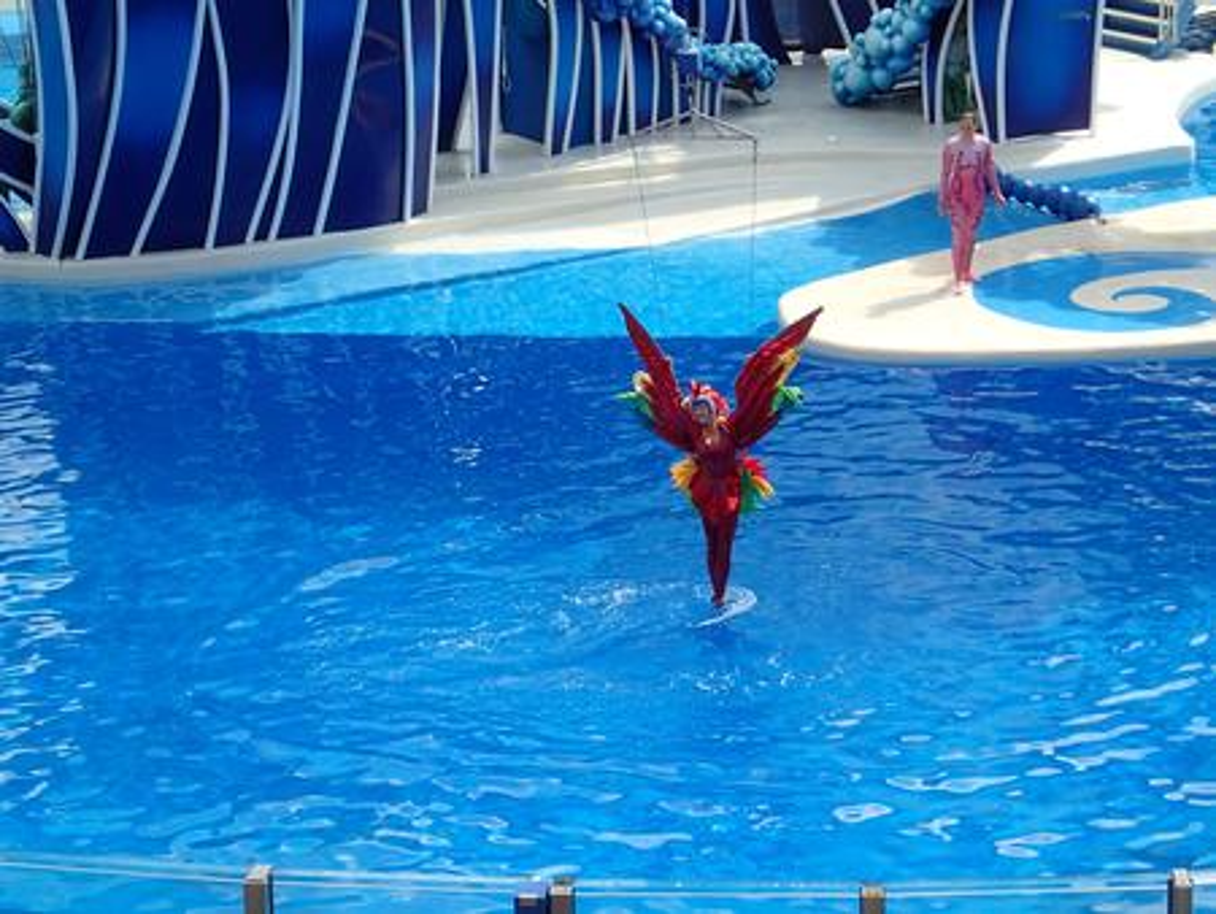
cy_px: 457
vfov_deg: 14.8
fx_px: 3515
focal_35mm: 100
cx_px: 608
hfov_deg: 19.6
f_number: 4.9
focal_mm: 18
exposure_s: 1/640
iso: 200
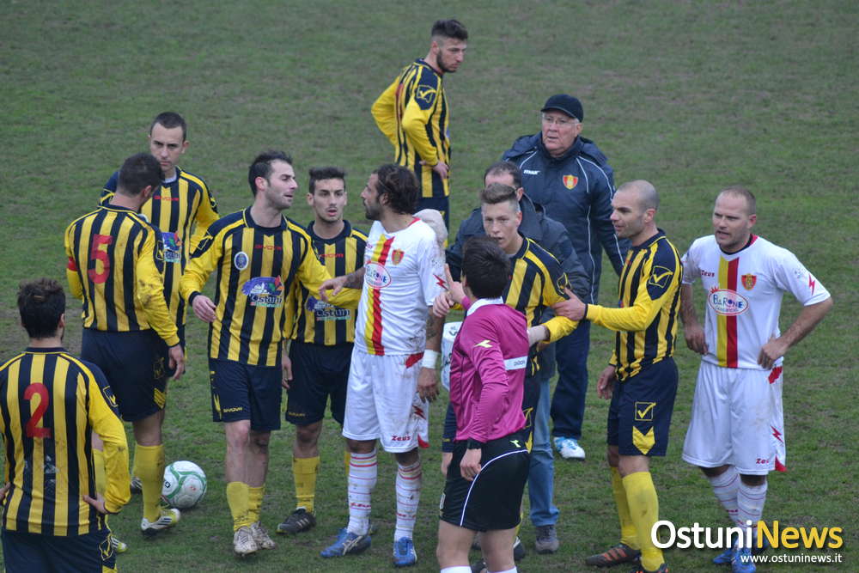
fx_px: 6622
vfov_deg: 5.0
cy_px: 286
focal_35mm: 278
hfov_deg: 7.4
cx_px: 430
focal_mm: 185
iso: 1250
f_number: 4.5
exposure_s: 1/500
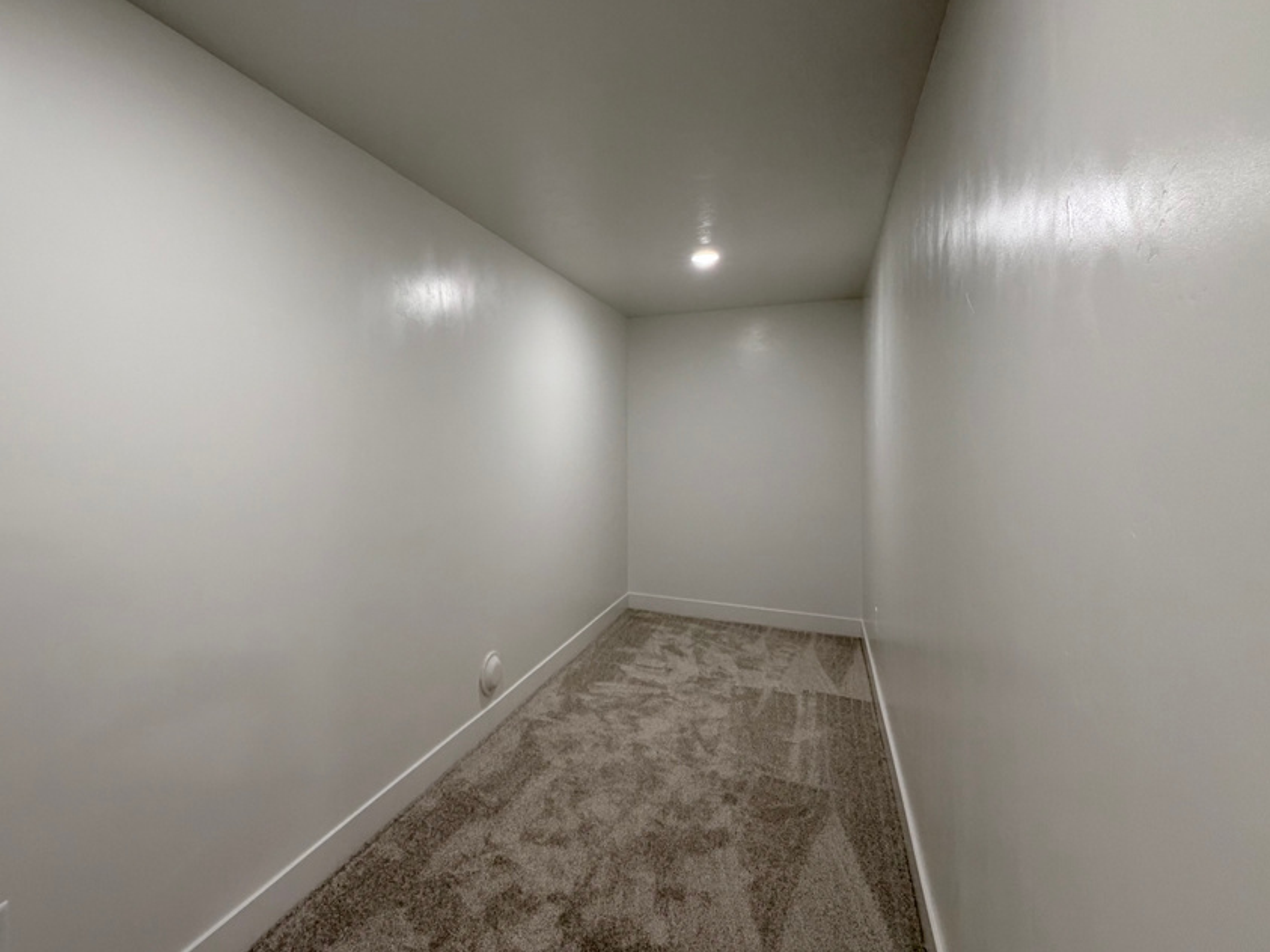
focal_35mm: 17
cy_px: 434
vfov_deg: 74.6
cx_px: 506
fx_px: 624
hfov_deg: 89.8
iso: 250
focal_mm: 2.22
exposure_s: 1/120
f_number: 2.2
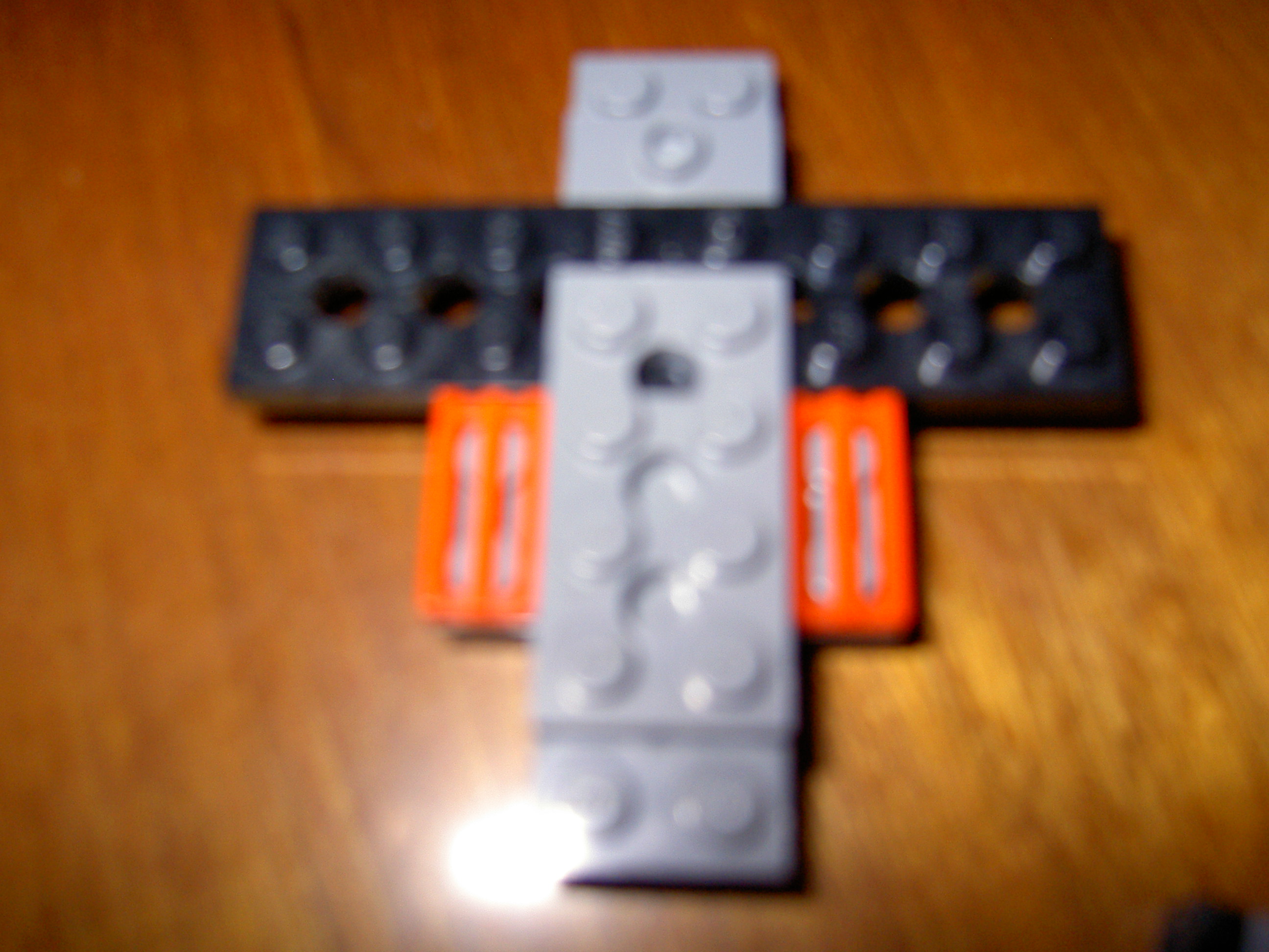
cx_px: 634
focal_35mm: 34
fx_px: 1246
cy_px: 476
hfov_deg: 54.0
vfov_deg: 41.8
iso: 100
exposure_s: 1/60
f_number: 2.8
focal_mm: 5.6
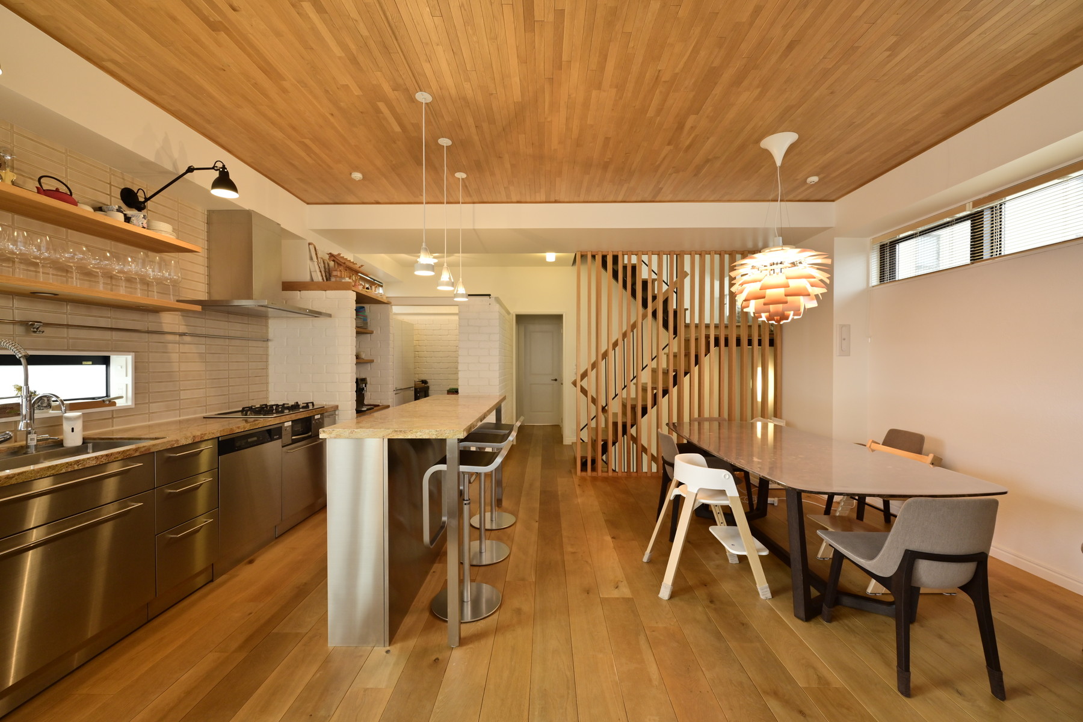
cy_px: 361
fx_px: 421
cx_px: 542
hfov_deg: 104.3
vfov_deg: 81.2
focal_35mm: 14
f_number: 5
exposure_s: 1/25
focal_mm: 14
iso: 320
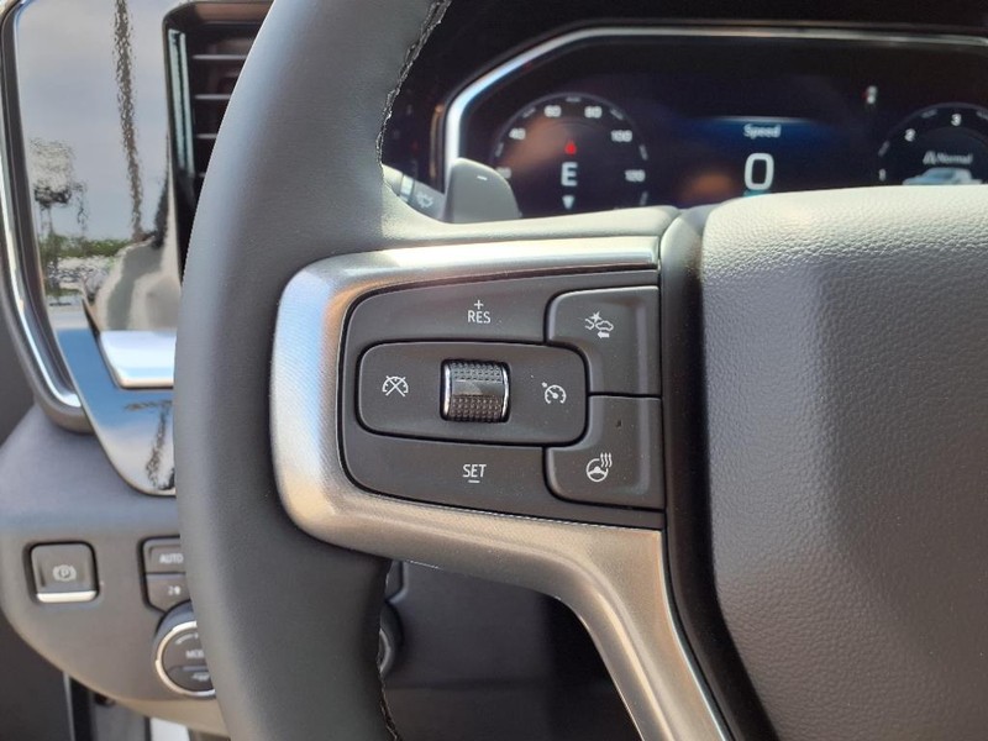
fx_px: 771
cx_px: 494
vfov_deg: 51.4
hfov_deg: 65.3
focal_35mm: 27
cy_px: 370
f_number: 1.9
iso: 40
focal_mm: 3.58
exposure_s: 1/135
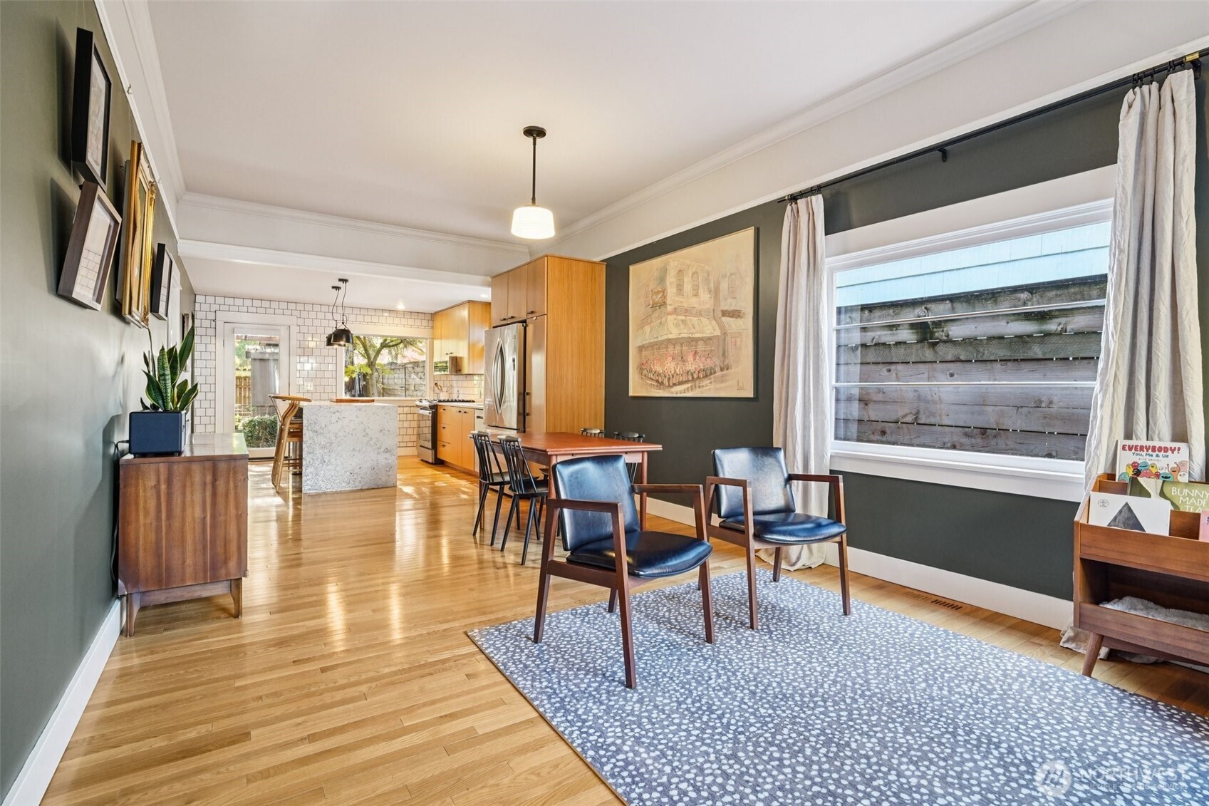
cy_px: 403
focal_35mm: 16
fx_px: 537
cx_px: 604
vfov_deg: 73.7
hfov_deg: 96.7
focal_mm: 16
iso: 1600
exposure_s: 1/8
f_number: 8
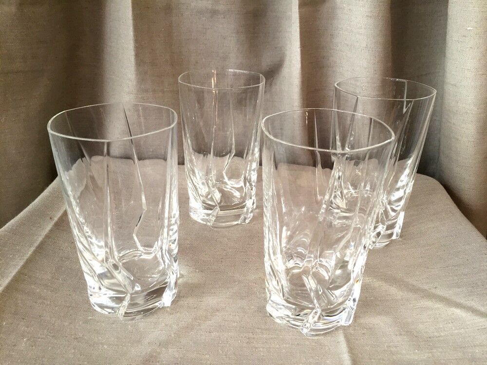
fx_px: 408
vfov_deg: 48.2
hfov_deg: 61.7
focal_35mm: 29
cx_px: 244
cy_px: 182
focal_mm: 4.15
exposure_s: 1/33
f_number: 2.2
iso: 125
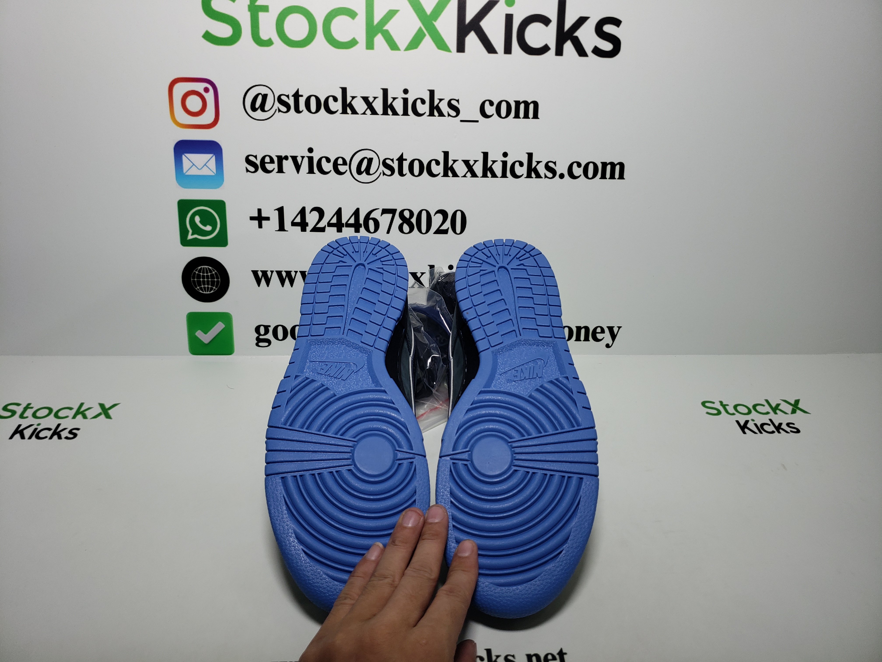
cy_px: 331
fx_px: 662
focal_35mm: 26
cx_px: 441
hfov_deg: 67.3
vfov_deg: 53.1
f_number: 1.5
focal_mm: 4.3
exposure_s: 1/570
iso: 50
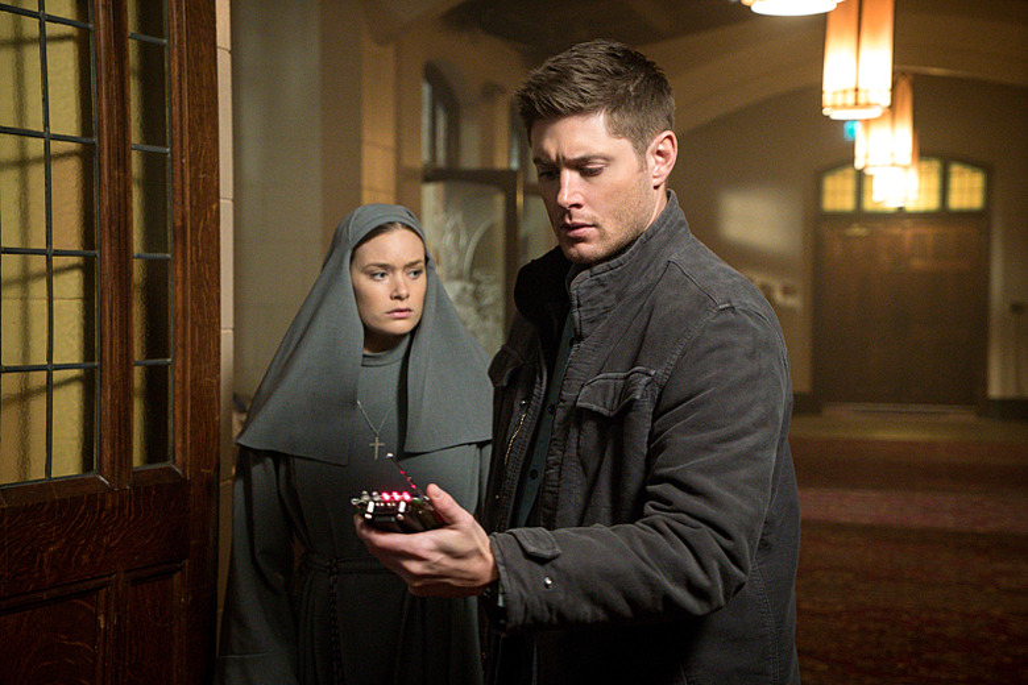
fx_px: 1999
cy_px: 342
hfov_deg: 28.8
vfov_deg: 19.5
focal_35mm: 70
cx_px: 514
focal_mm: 70
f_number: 5.6
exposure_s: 1/100
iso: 8000
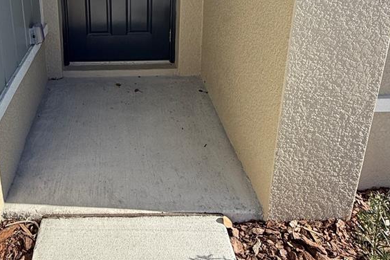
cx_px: 109
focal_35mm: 31
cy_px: 0
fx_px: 336
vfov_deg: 37.7
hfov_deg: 57.9
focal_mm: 2.22
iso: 64
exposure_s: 1/559
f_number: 2.2
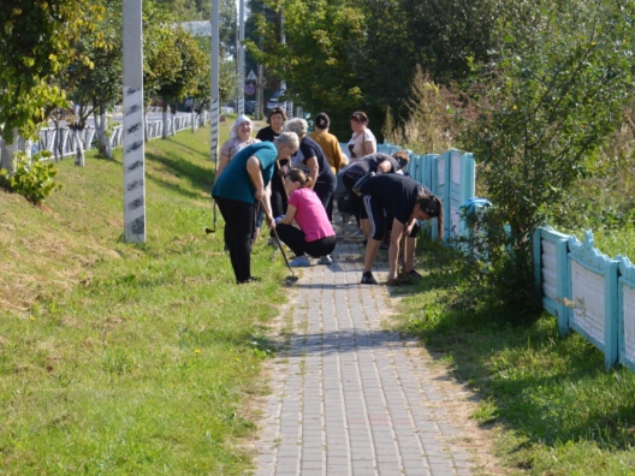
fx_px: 1743
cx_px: 355
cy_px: 238
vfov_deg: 15.6
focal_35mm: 95
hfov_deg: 20.6
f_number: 5.6
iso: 200
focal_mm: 58
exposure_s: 1/500
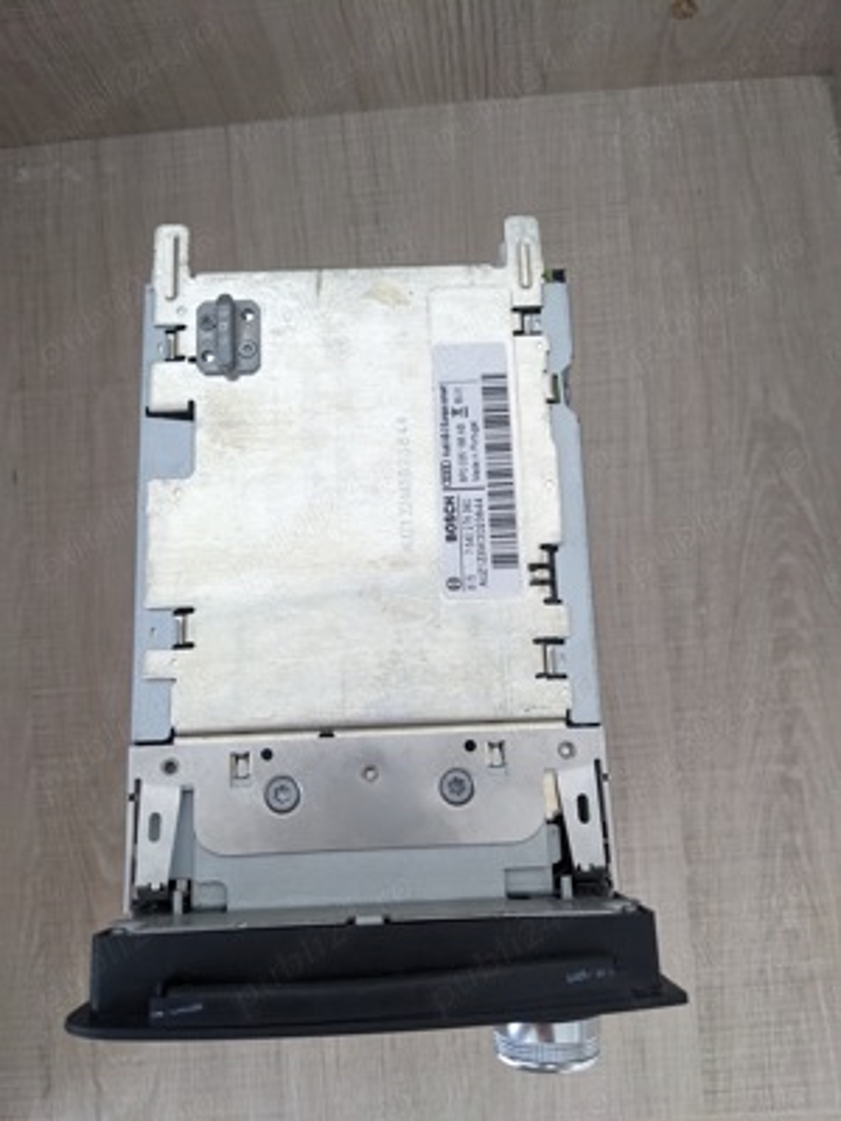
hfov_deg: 51.4
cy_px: 560
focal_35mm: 27
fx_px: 875
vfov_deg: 65.3
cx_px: 420
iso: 620
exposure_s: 1/73.3
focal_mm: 4.38
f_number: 1.73
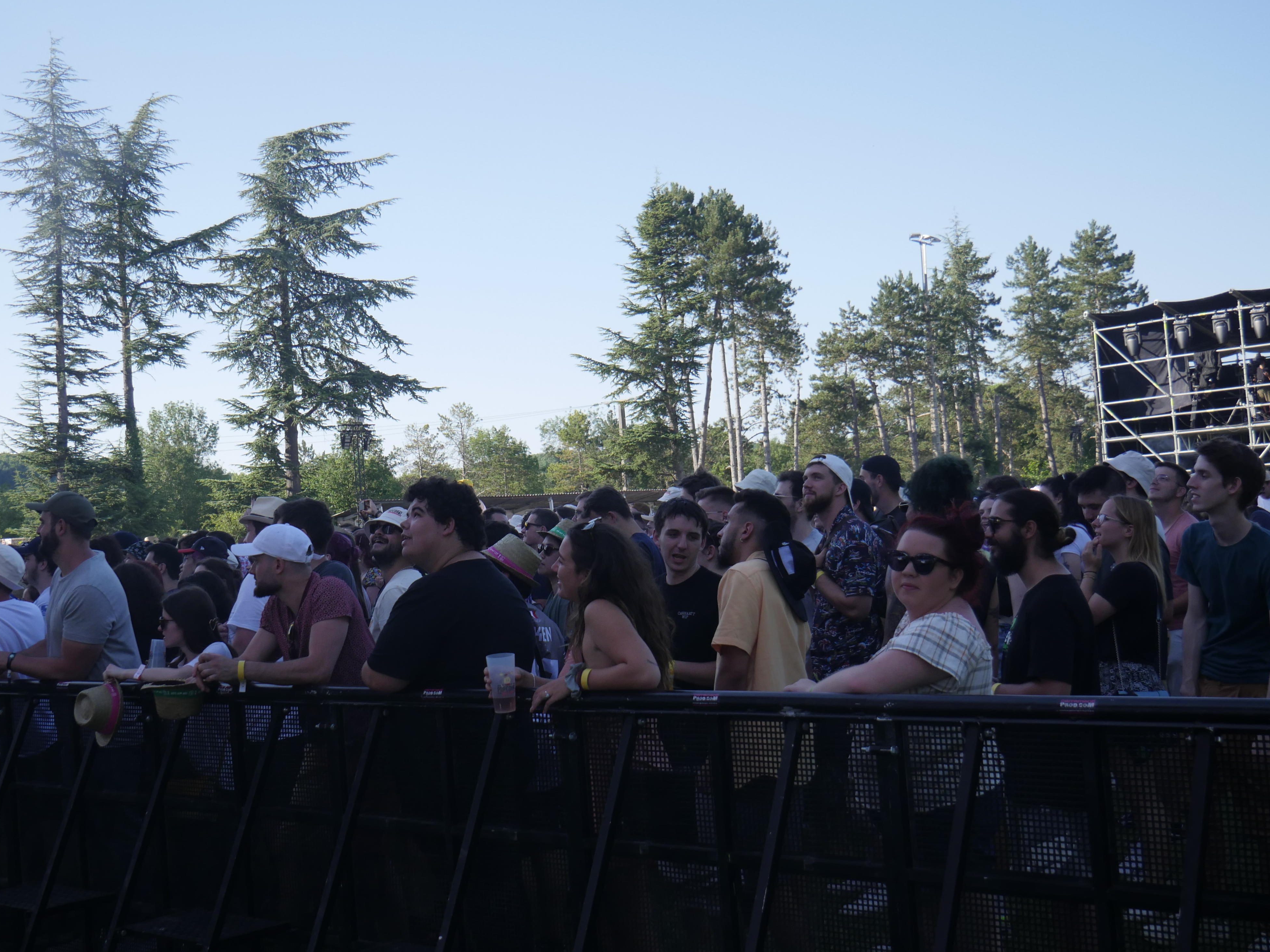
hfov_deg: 40.3
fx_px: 1724
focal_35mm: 47
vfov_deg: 30.9
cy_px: 477
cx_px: 540
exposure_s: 1/1300
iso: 400
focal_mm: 20
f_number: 4.1
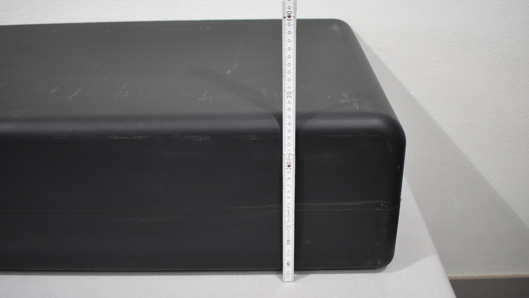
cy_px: 165
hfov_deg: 51.6
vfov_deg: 30.4
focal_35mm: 39
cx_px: 259
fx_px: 547
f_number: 4
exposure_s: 1/160
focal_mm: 24
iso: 800
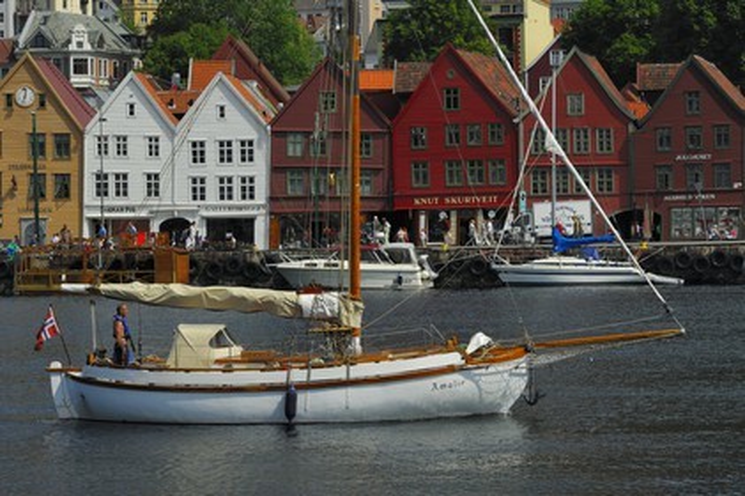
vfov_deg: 9.3
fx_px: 3040
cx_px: 372
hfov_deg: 14.0
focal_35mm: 147
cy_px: 248
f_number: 8.5
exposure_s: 1/400
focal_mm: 98
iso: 100
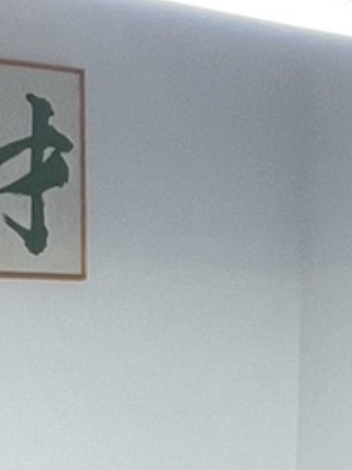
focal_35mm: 95
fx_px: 1290
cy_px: 792
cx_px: 151
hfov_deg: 15.5
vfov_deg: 17.5
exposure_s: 1/50
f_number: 1.8
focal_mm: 1.57
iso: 160
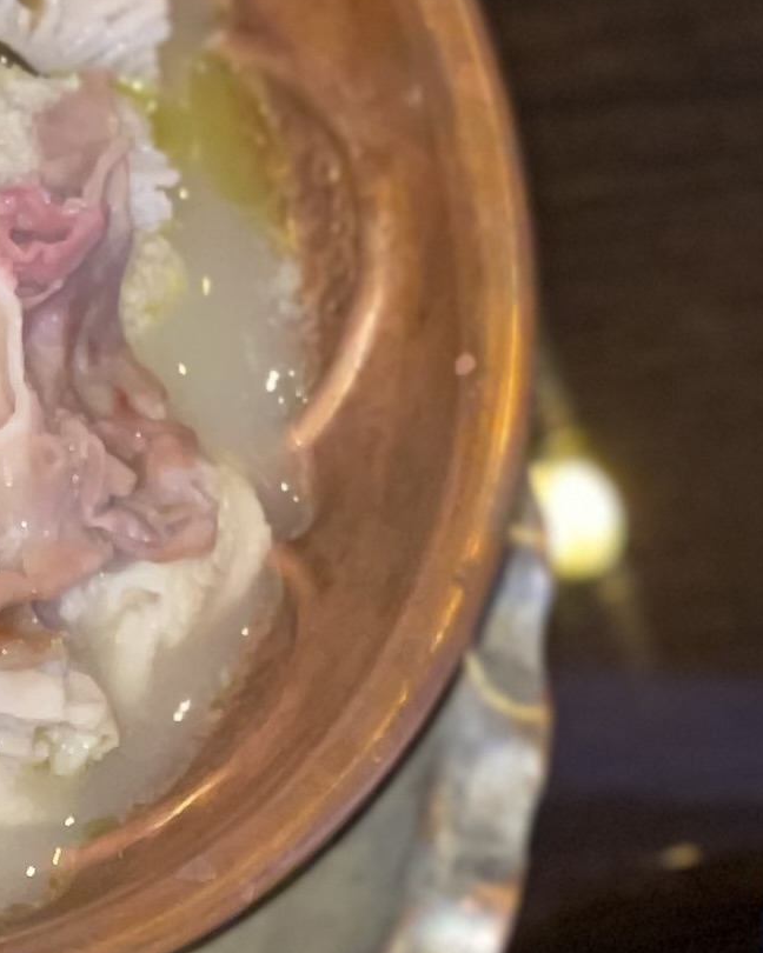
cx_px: -392
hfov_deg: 4.9
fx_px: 8779
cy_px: 1095
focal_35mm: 311
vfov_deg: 6.2
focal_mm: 7.5
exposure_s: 1/33
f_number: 2.2
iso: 125
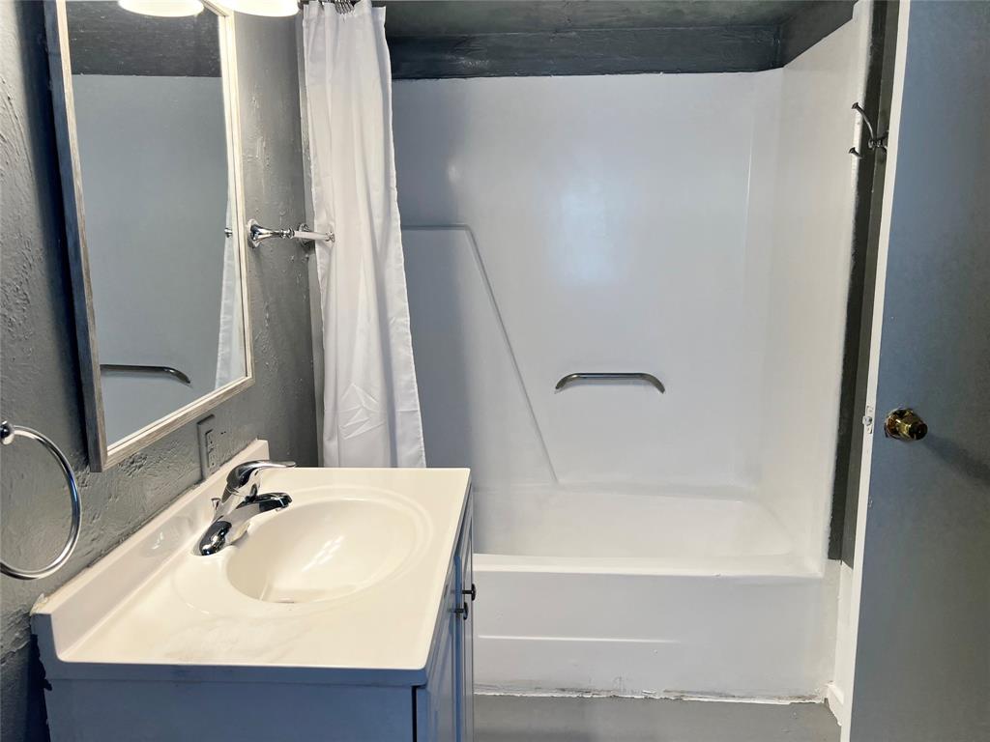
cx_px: 495
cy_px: 371
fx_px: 744
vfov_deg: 53.1
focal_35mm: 26
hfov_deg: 67.3
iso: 50
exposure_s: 1/120
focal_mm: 5.7
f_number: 1.5
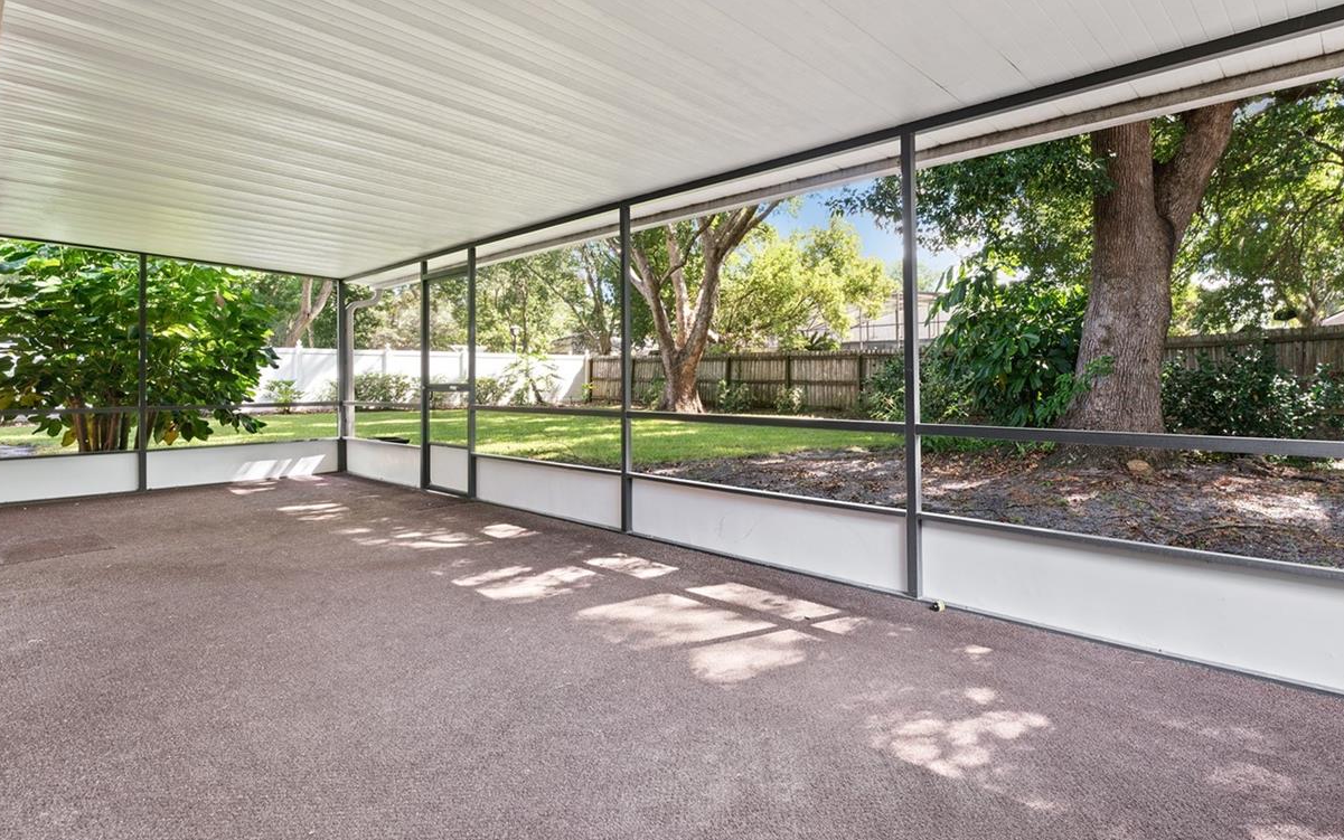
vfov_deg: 62.0
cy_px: 361
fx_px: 696
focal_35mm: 19
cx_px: 743
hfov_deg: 87.7
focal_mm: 14
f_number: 7.1
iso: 250
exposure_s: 1/4
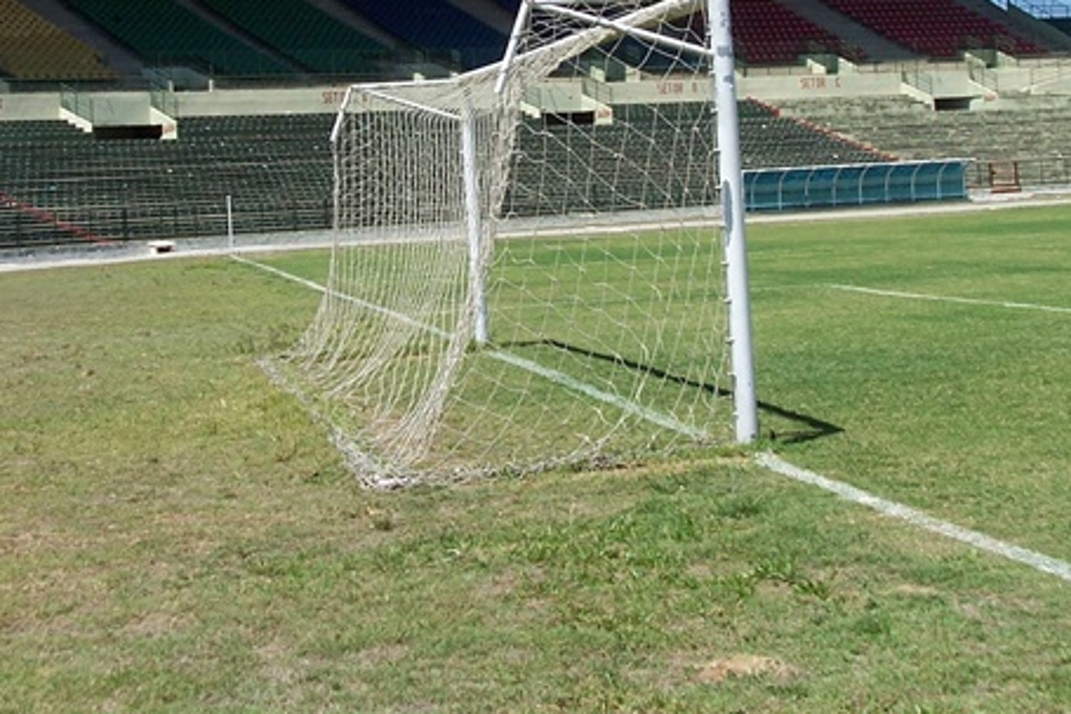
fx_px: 1903
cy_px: 85
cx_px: 513
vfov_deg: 20.8
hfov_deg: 31.4
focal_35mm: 64
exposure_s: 1/750
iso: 80
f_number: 4
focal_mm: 6
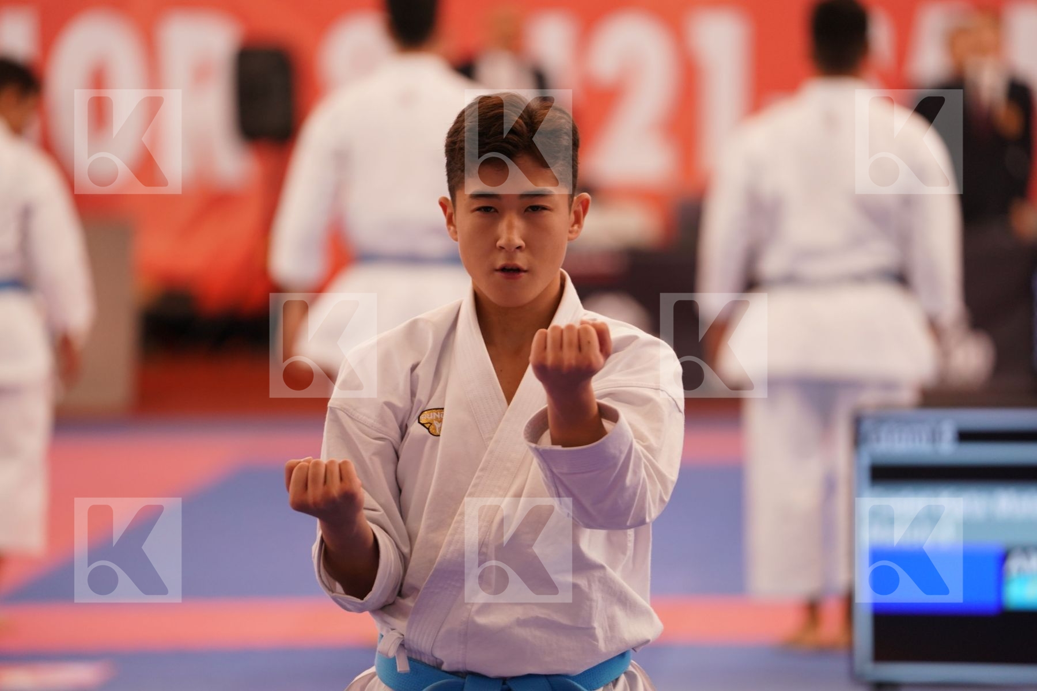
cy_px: 346
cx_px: 518
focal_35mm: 198
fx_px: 5703
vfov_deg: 6.9
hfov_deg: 10.4
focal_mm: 198
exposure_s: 1/500
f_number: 2.8
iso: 1000
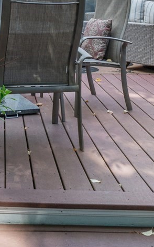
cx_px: -4
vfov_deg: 30.4
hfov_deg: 20.2
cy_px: -7
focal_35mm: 62
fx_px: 417
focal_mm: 14
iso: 100
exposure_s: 1/60
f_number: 8
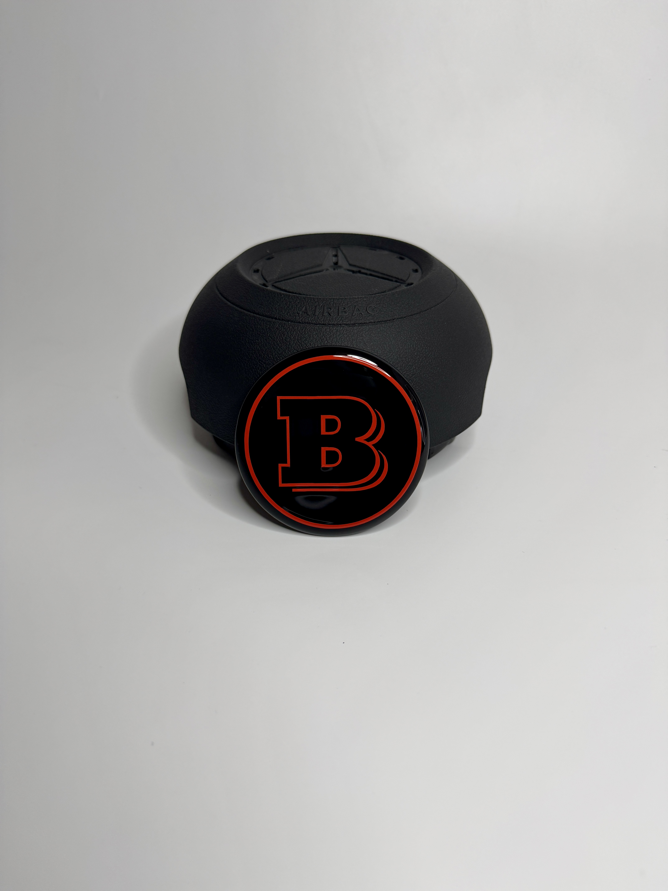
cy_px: 446
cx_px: 334
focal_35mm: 24
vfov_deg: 71.6
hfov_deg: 56.8
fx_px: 618
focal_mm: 6.76
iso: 125
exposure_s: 1/121
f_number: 1.78
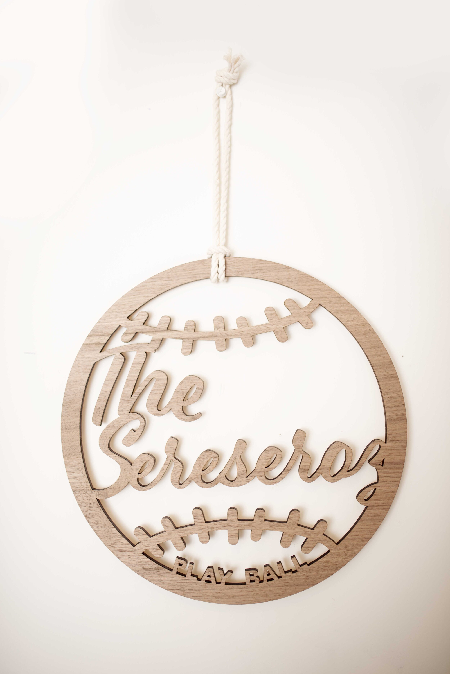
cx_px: 225
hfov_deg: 37.9
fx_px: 656
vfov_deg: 54.4
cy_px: 337
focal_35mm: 35
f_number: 2.8
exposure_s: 1/200
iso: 160
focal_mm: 35
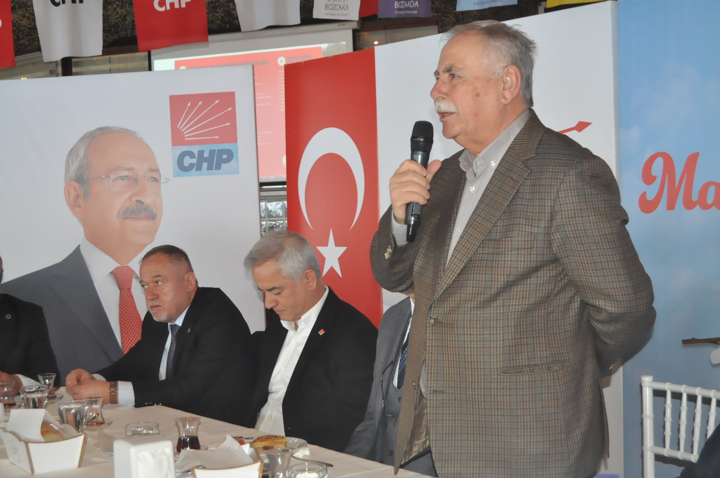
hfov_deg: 29.9
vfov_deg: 20.1
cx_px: 360
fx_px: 1348
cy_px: 239
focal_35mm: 68
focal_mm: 45
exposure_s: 1/60
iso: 2000
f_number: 5.3
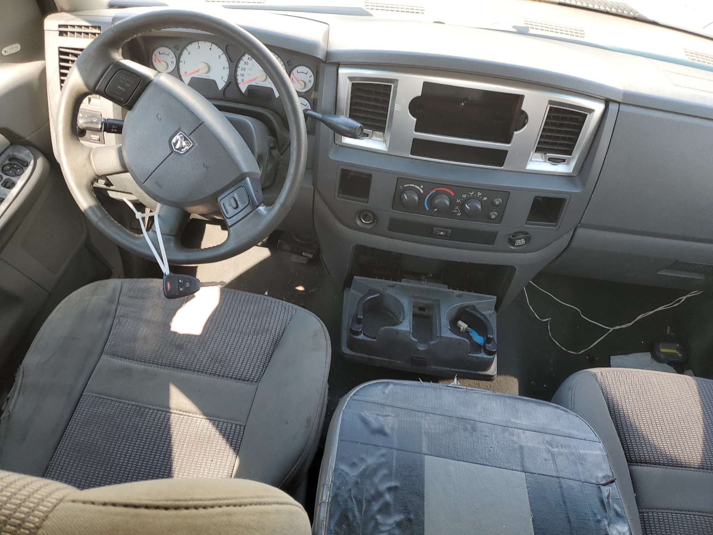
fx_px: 536
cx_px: 356
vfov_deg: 53.1
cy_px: 268
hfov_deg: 67.3
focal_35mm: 26
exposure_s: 1/132
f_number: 1.5
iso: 50
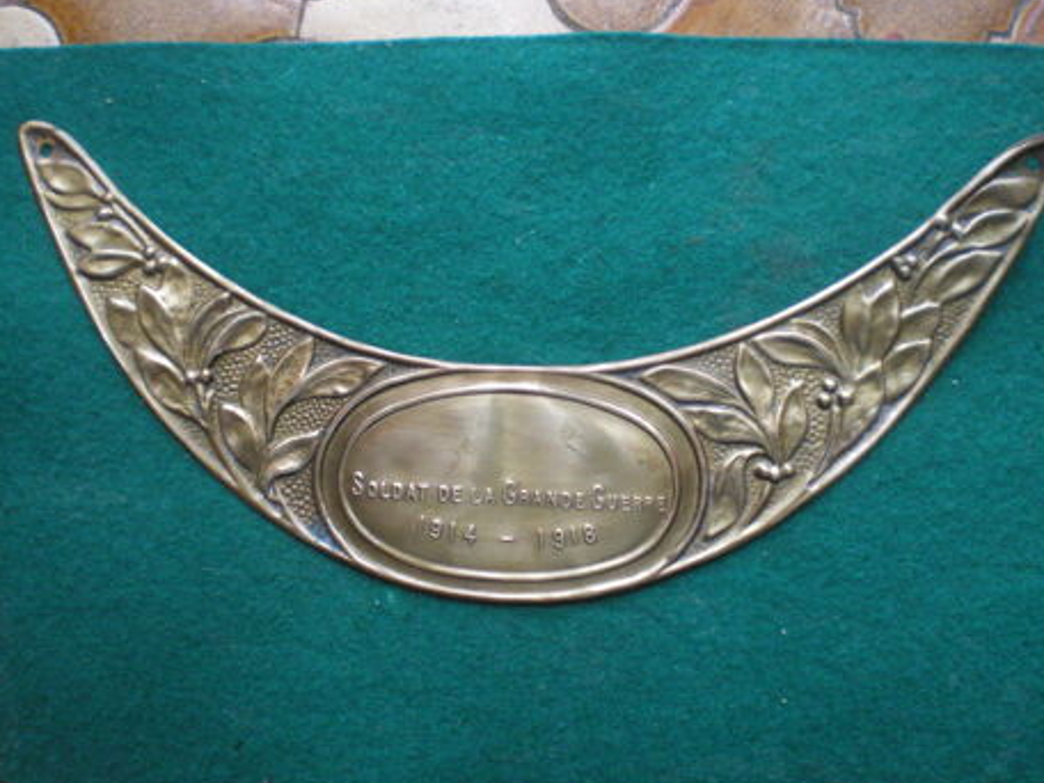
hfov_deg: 46.8
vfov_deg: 36.0
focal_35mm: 40
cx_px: 531
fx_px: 1206
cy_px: 405
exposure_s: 1/25
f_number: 3.1
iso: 400
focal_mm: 6.3
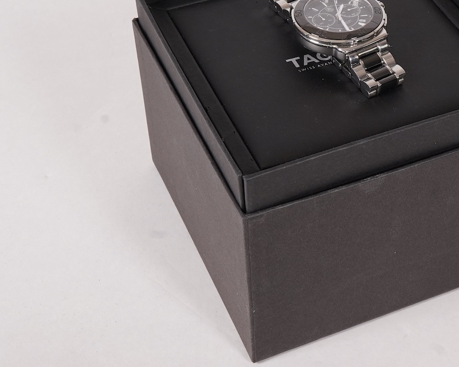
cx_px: 345
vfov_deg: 18.4
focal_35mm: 83
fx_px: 1128
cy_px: 117
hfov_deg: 22.8
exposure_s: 1/160
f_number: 22
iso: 400
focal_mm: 30
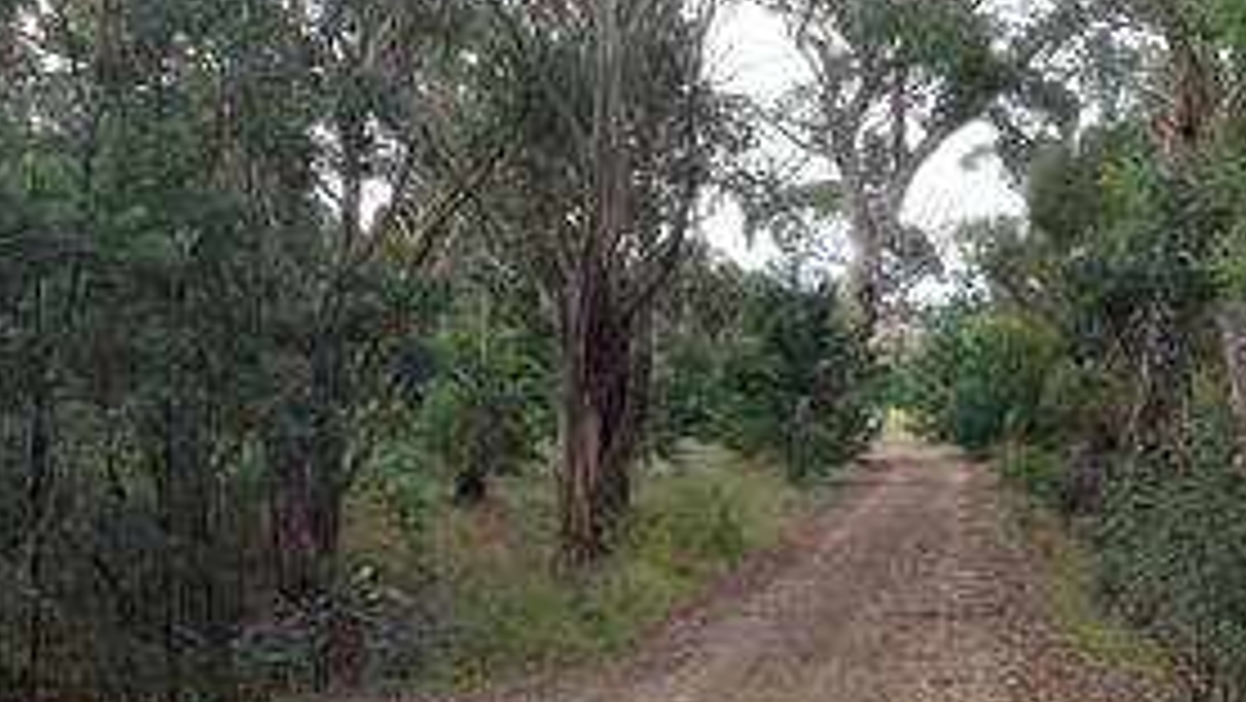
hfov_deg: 39.9
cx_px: 634
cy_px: 432
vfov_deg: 23.0
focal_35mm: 52
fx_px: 1719
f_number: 2.4
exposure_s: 1/239
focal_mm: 4.12
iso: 50
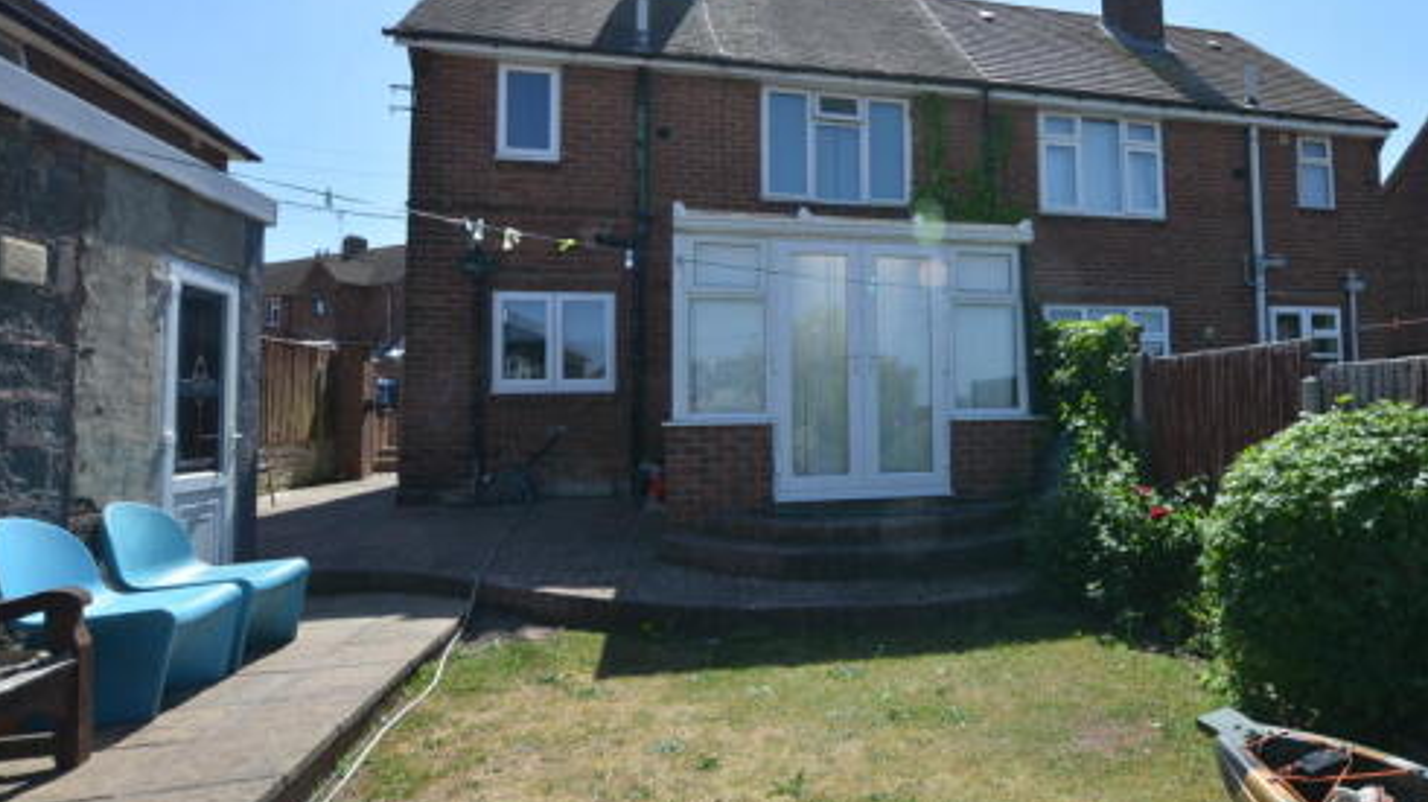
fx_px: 795
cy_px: 359
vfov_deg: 53.4
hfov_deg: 81.3
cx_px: 941
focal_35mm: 21
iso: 125
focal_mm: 10
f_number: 8
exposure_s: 1/250
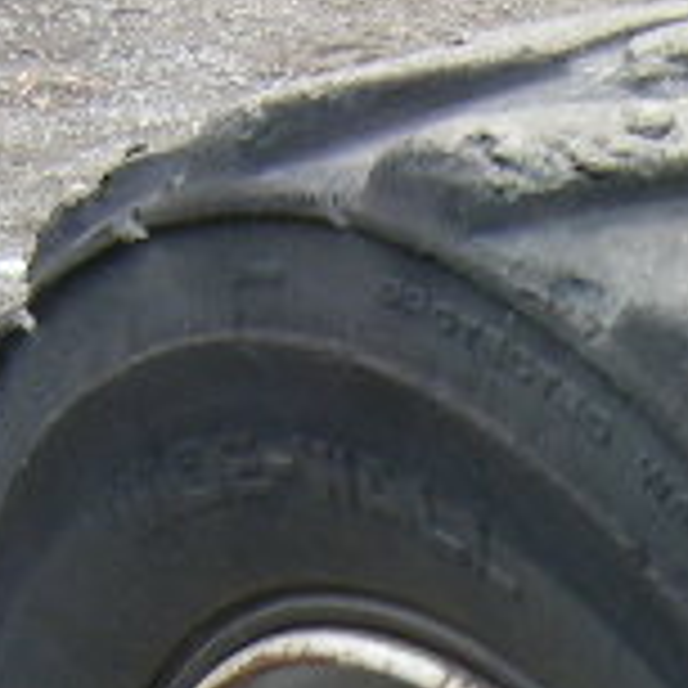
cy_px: 1214
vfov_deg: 10.0
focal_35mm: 166
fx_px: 3733
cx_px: 832
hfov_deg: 10.4
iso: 89
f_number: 2.8
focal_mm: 4.7
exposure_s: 1/55.6
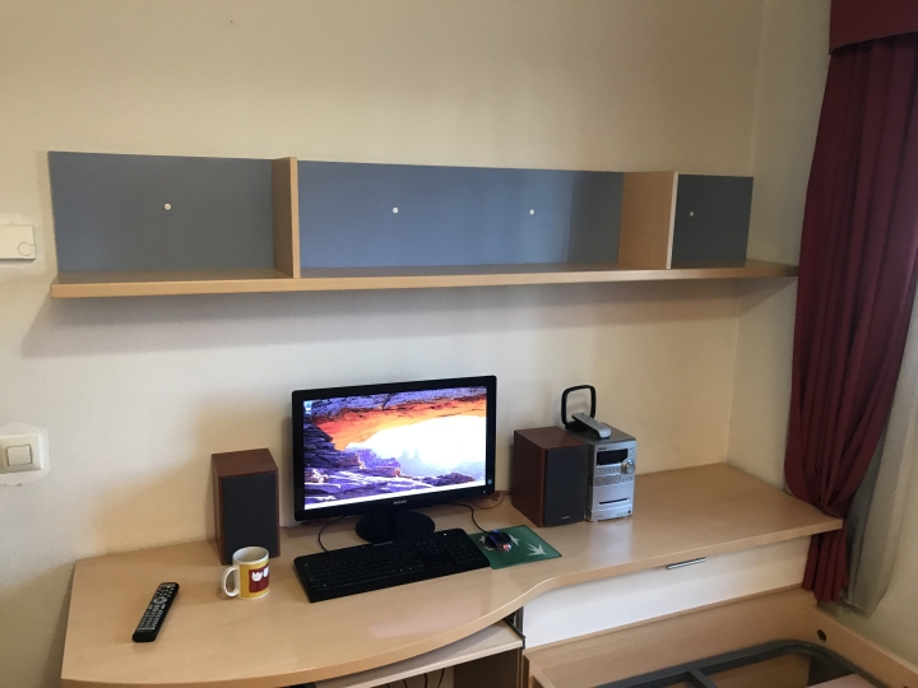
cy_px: 344
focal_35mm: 28
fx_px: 743
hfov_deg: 63.4
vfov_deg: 49.7
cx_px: 459
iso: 64
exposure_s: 1/17
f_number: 1.8
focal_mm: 3.99
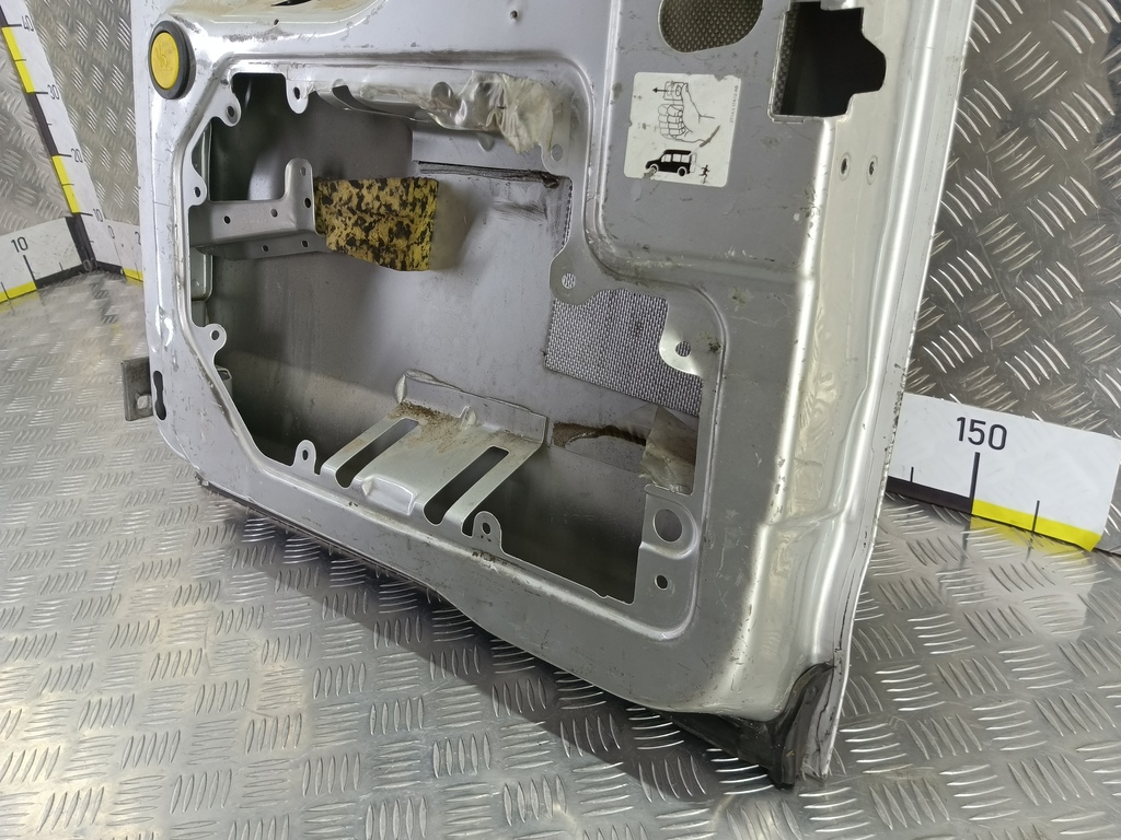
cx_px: 560
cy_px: 420
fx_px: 874
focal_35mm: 27
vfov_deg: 51.4
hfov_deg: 65.3
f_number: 1.6
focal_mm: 4.11
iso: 129
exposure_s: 1/50
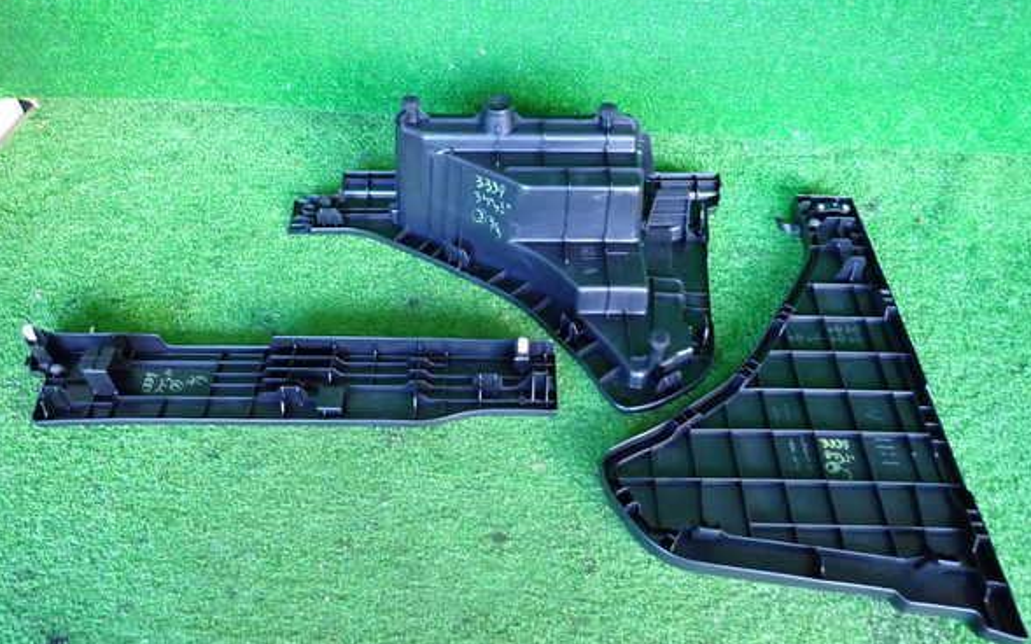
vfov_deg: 46.0
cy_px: 338
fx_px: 759
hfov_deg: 68.4
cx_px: 511
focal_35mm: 27
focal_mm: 4.5
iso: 400
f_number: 2
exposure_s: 1/30
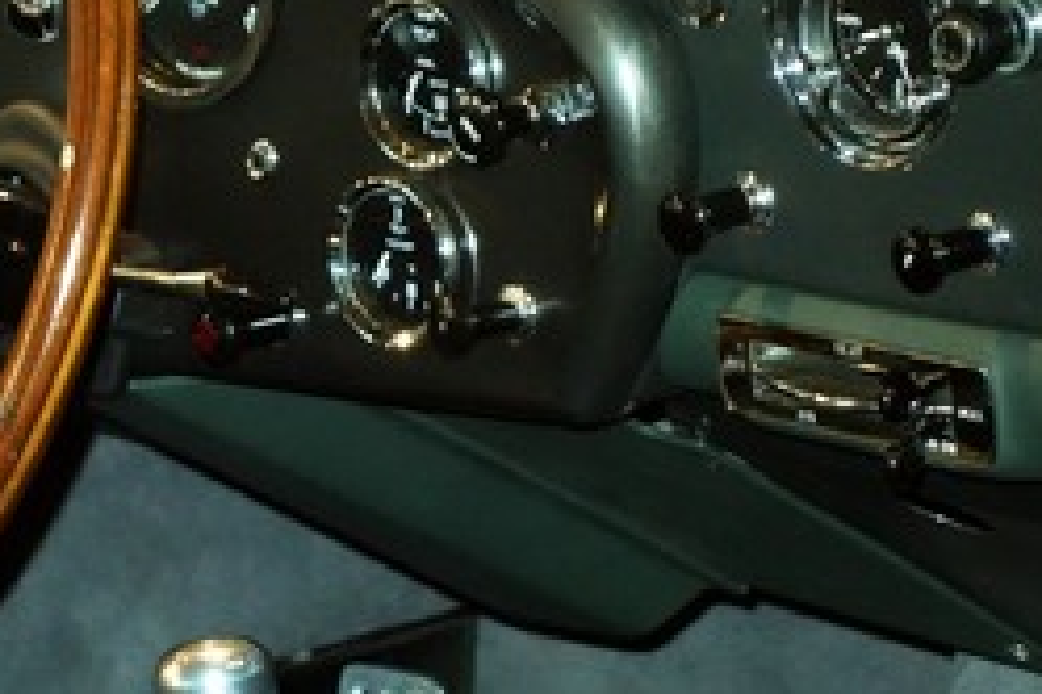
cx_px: 310
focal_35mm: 231
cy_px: 406
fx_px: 6686
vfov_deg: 5.9
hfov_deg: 8.9
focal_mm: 35.62
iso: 1000
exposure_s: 1/30
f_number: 4.9
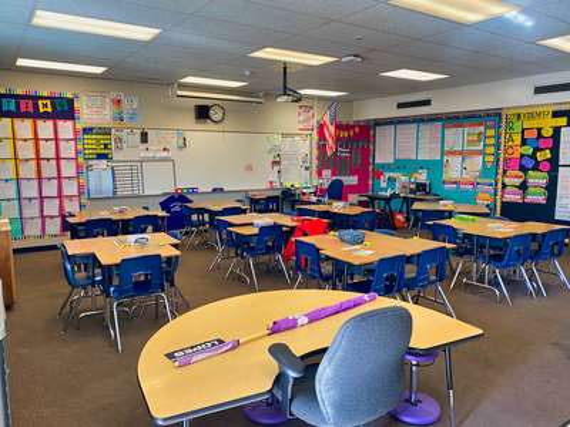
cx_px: 285
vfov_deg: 53.1
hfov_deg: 67.3
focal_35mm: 26
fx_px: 428
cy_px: 214
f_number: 1.8
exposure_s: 1/60
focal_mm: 4.25
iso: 160
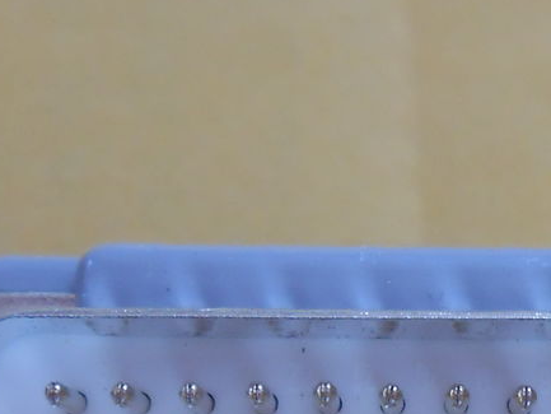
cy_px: 348
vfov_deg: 23.9
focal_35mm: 60
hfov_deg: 31.6
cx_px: 416
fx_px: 955
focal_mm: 4.6
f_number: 3.5
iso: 100
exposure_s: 1/30
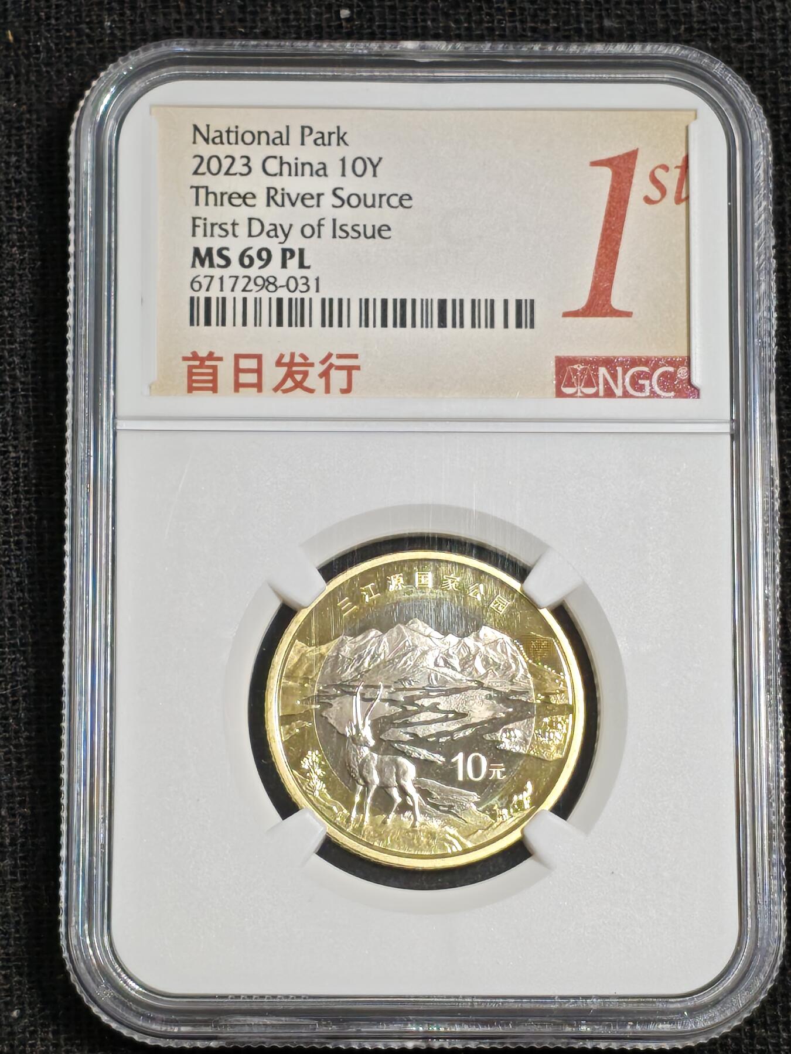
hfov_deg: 12.3
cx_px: 396
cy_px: 527
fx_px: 3656
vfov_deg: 16.4
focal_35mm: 120
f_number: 1.5
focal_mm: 4.94
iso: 50
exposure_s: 1/847
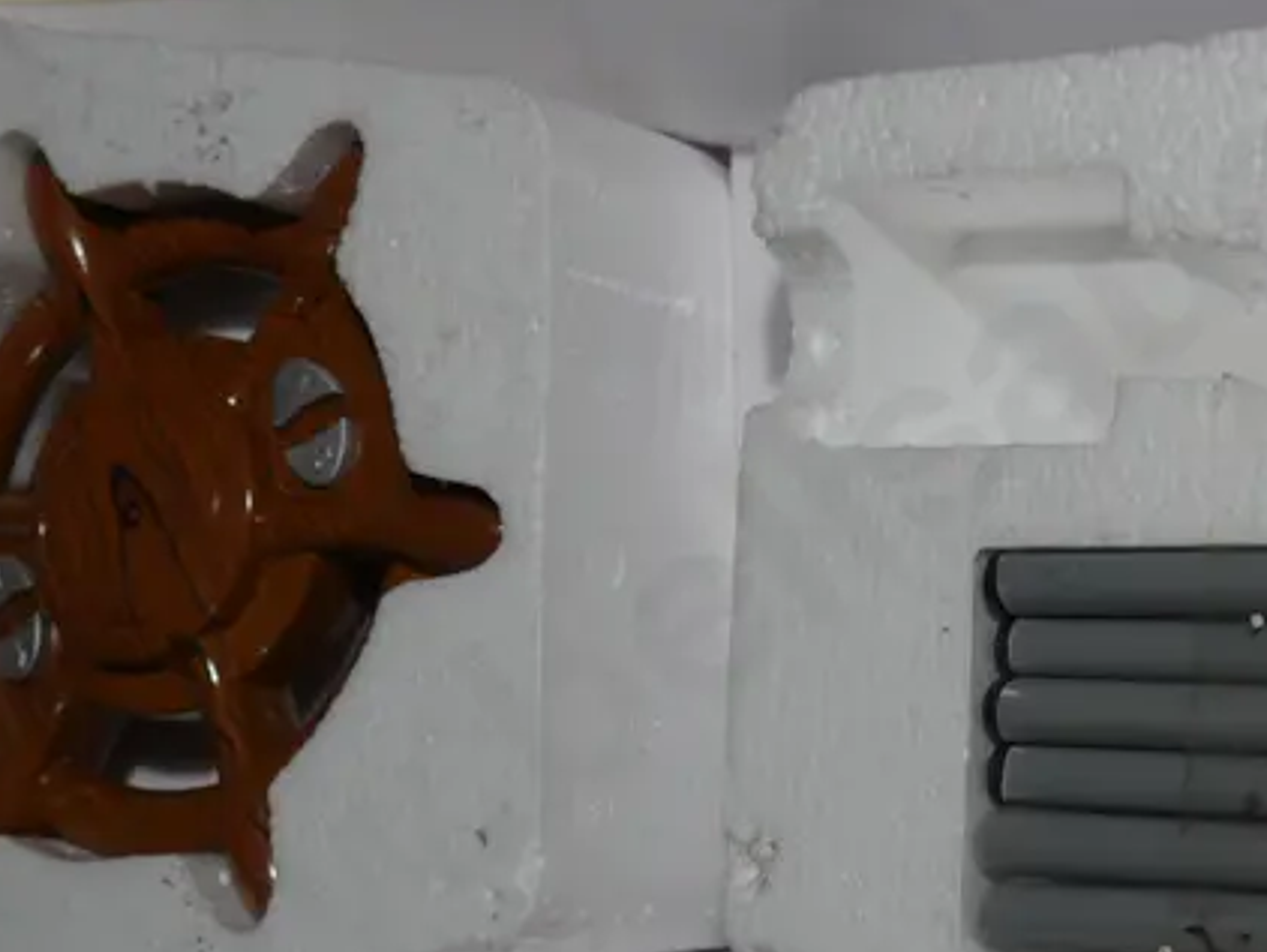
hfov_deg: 19.8
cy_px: 263
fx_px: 3552
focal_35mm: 97
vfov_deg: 15.2
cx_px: 1180
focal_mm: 20
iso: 200
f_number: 4.4
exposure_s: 1/100
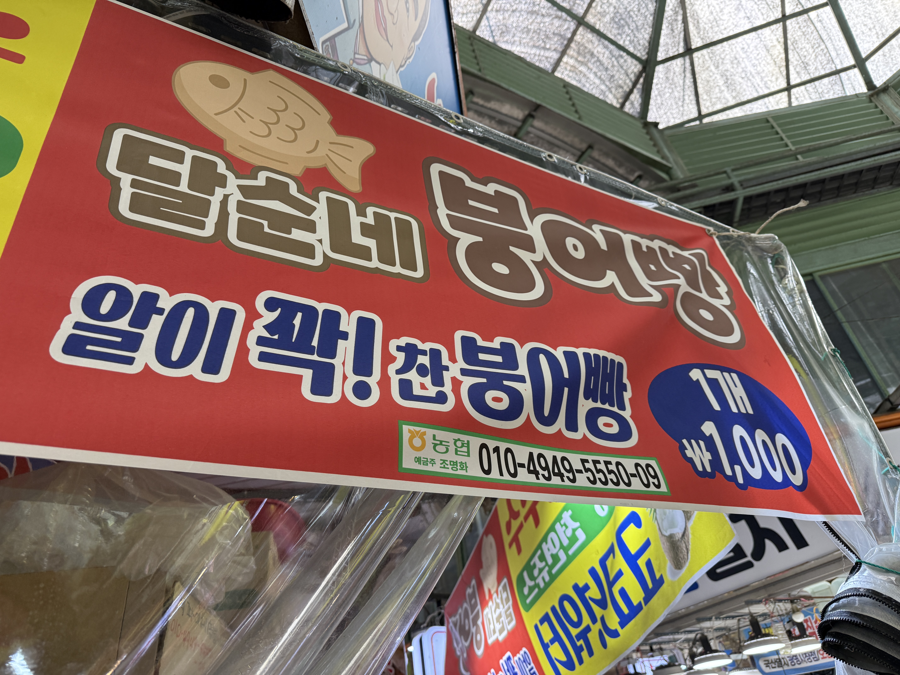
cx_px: 450
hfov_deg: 71.6
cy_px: 338
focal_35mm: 24
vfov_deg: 56.8
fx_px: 624
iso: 160
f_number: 1.78
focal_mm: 6.76
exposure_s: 1/191
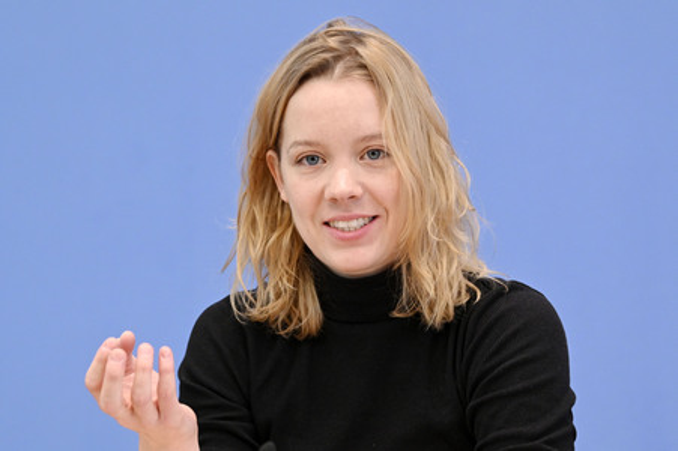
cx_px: 339
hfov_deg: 14.7
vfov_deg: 9.8
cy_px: 226
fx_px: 2635
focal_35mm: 140
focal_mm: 140
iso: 5000
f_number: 6.3
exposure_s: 1/640
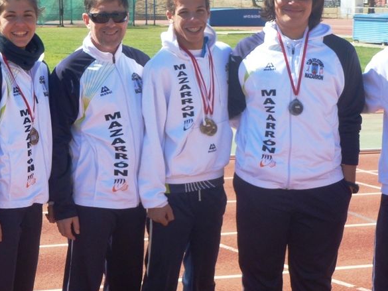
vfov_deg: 16.2
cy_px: 148
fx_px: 1020
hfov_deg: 21.5
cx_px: 176
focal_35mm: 91
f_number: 4.3
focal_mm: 9.4
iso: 100
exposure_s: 1/320
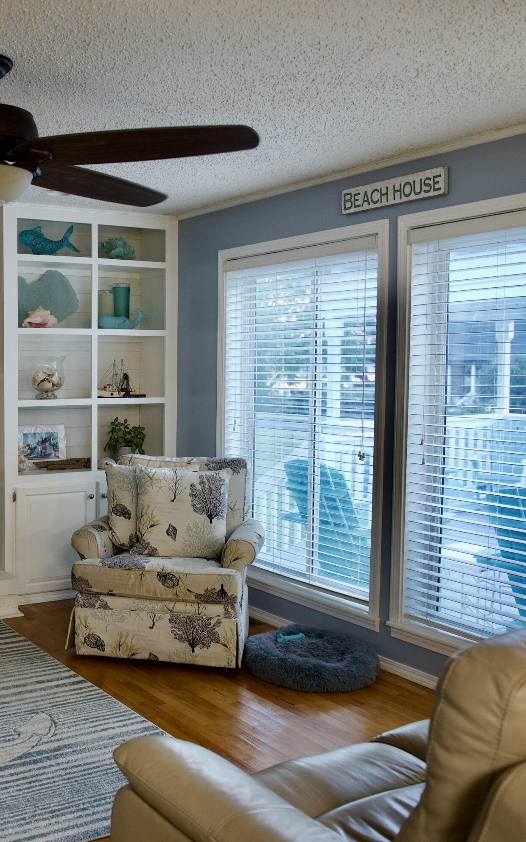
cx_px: 52
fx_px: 849
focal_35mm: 37
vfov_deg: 52.7
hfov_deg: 32.7
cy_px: 424
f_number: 3.2
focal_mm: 24
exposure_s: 1/60
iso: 800
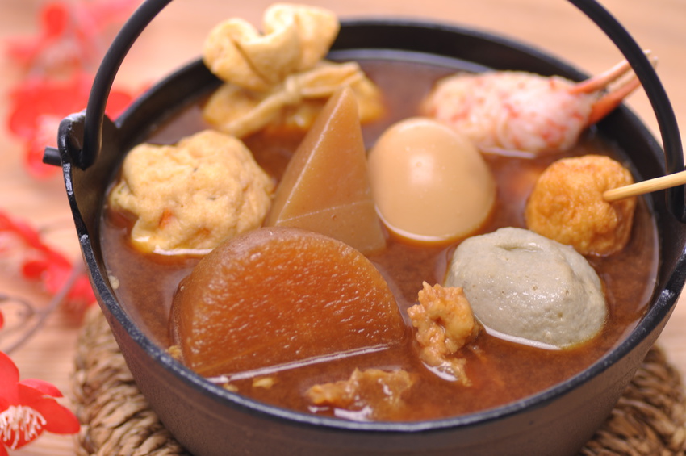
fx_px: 2570
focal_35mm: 135
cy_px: 228
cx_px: 343
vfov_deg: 10.1
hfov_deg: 15.2
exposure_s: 1/30
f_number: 3.2
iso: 100
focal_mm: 90
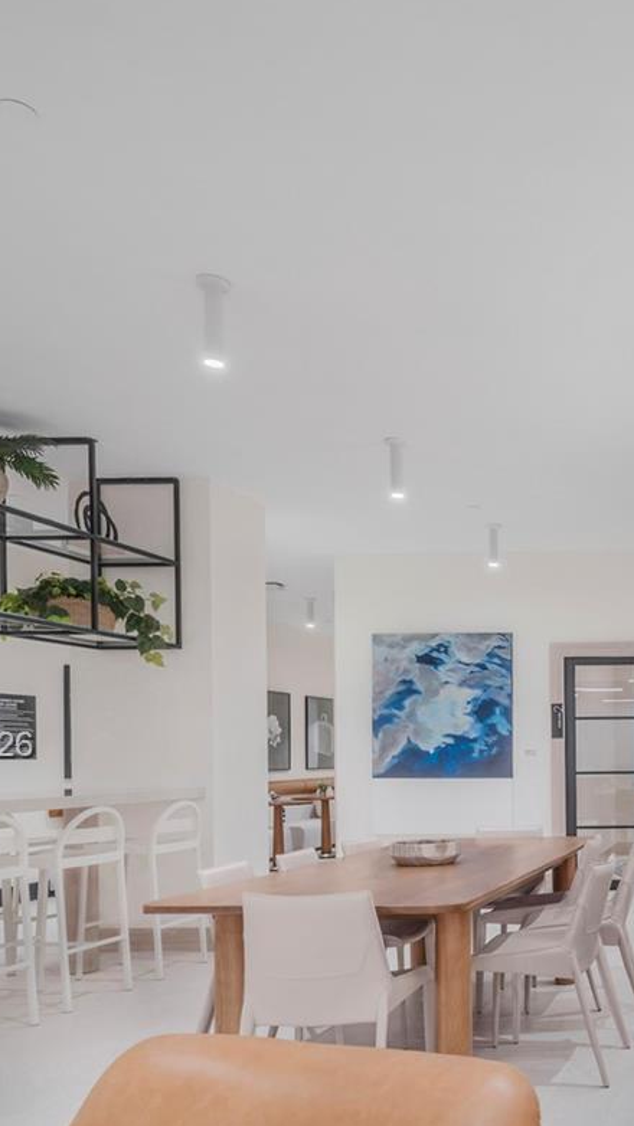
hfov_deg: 32.9
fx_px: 896
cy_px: 747
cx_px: 738
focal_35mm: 30
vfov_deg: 62.8
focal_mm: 14
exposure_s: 1/4
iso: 250
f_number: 8
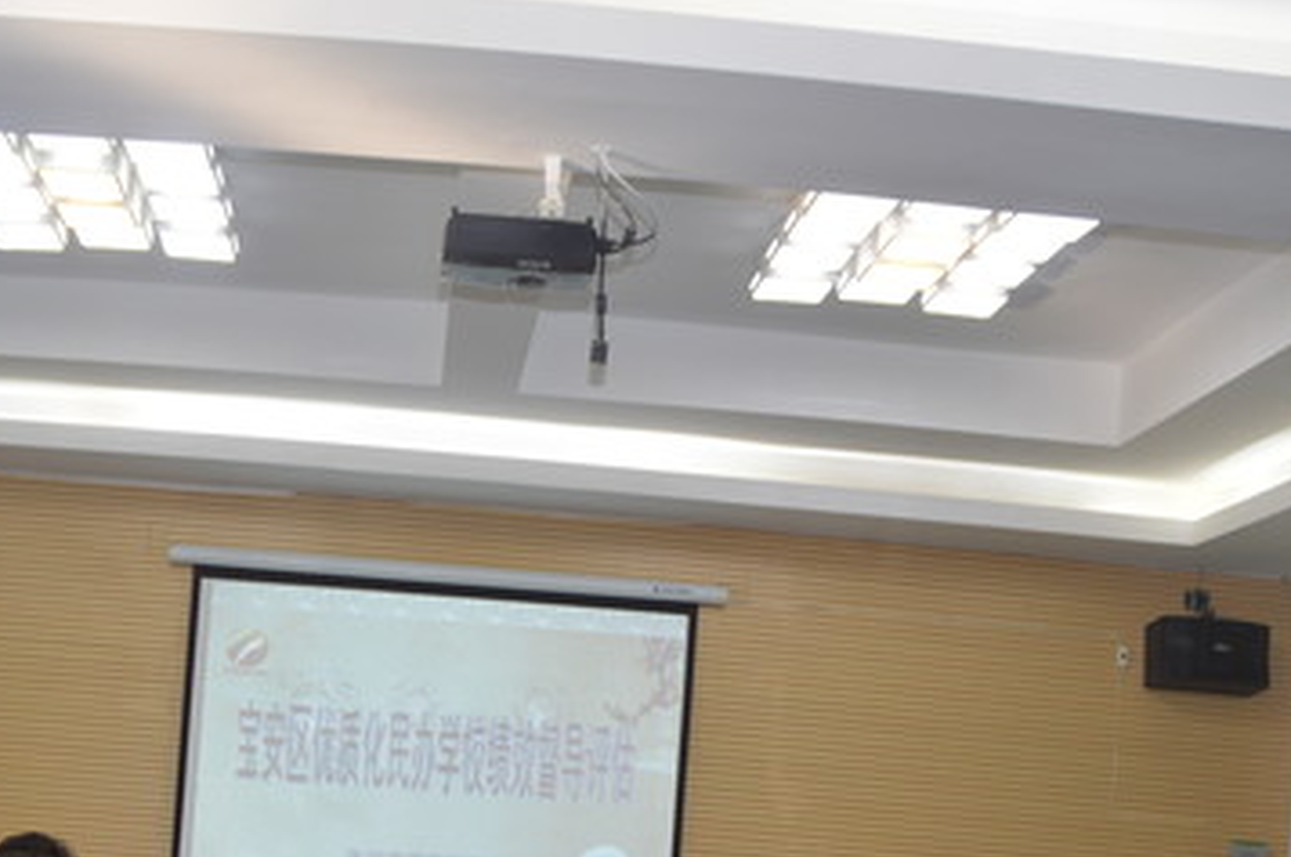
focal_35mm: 53
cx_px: 405
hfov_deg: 37.1
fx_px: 1898
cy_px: 833
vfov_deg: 24.4
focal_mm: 18
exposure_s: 1/100
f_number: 4
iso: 400
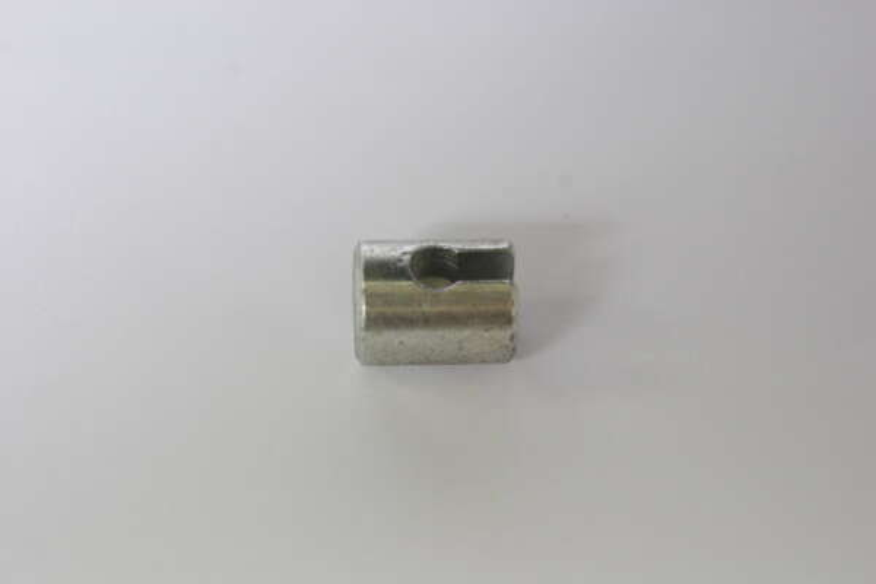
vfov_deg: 11.4
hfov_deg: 17.1
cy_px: 292
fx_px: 2920
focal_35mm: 120
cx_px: 438
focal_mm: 80
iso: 800
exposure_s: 1/20
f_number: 8
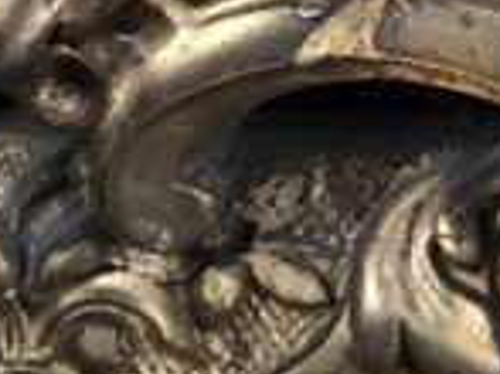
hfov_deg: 5.3
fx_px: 5225
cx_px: 1146
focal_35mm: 362
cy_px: -636
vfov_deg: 4.0
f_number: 2.4
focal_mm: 6
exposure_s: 1/50
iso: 40
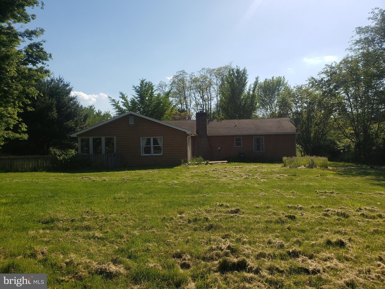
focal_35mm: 26
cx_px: 192
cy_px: 144
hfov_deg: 67.3
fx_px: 289
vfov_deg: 53.1
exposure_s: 1/2188
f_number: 2.4
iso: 50
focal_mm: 4.3
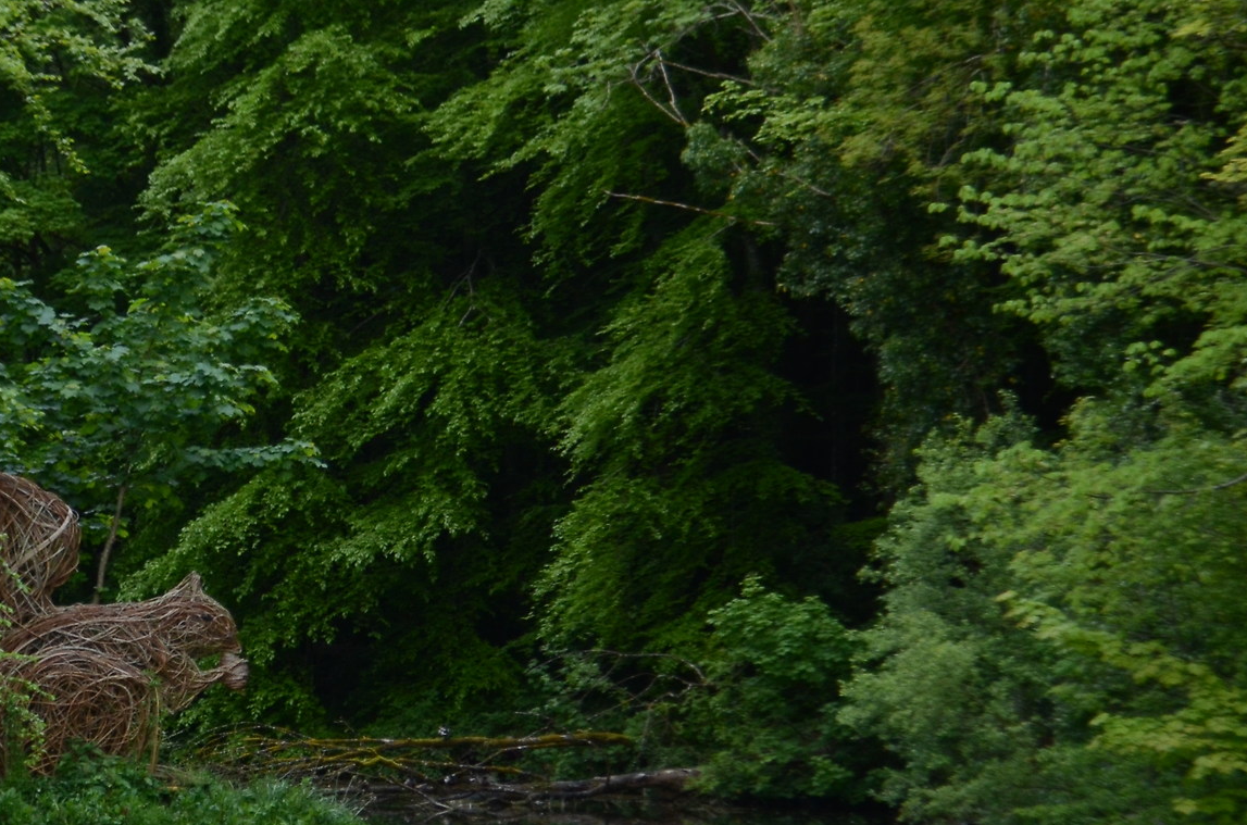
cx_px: 394
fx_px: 3905
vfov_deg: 11.9
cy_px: 860
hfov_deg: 18.1
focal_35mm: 113
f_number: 5
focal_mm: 36
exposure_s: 1/200
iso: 640
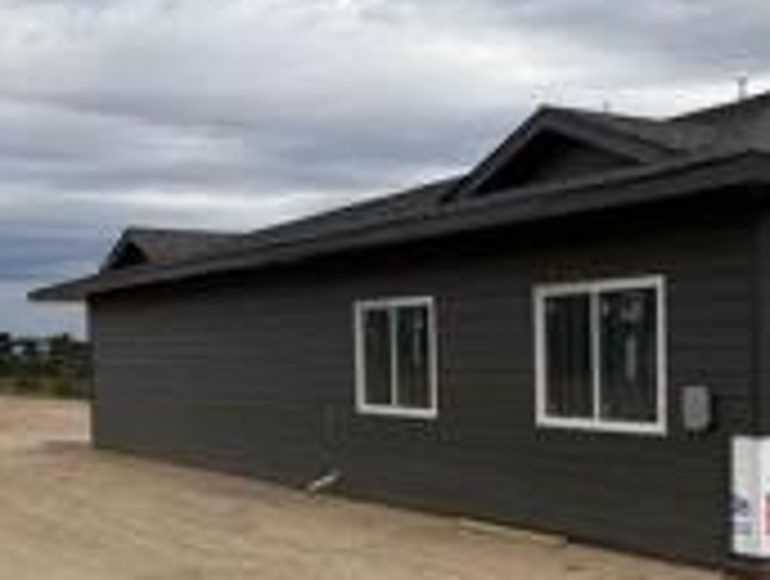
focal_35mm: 56
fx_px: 1248
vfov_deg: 25.9
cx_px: 639
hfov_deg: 33.1
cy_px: 432
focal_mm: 6.76
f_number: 1.78
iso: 80
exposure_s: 1/3953
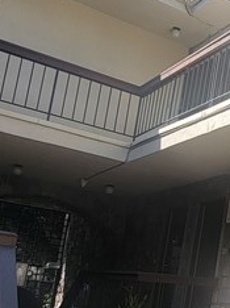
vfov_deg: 33.4
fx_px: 506
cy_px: 217
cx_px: 375
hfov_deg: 20.6
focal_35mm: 57
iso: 50
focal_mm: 2.2
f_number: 2.2
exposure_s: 1/724
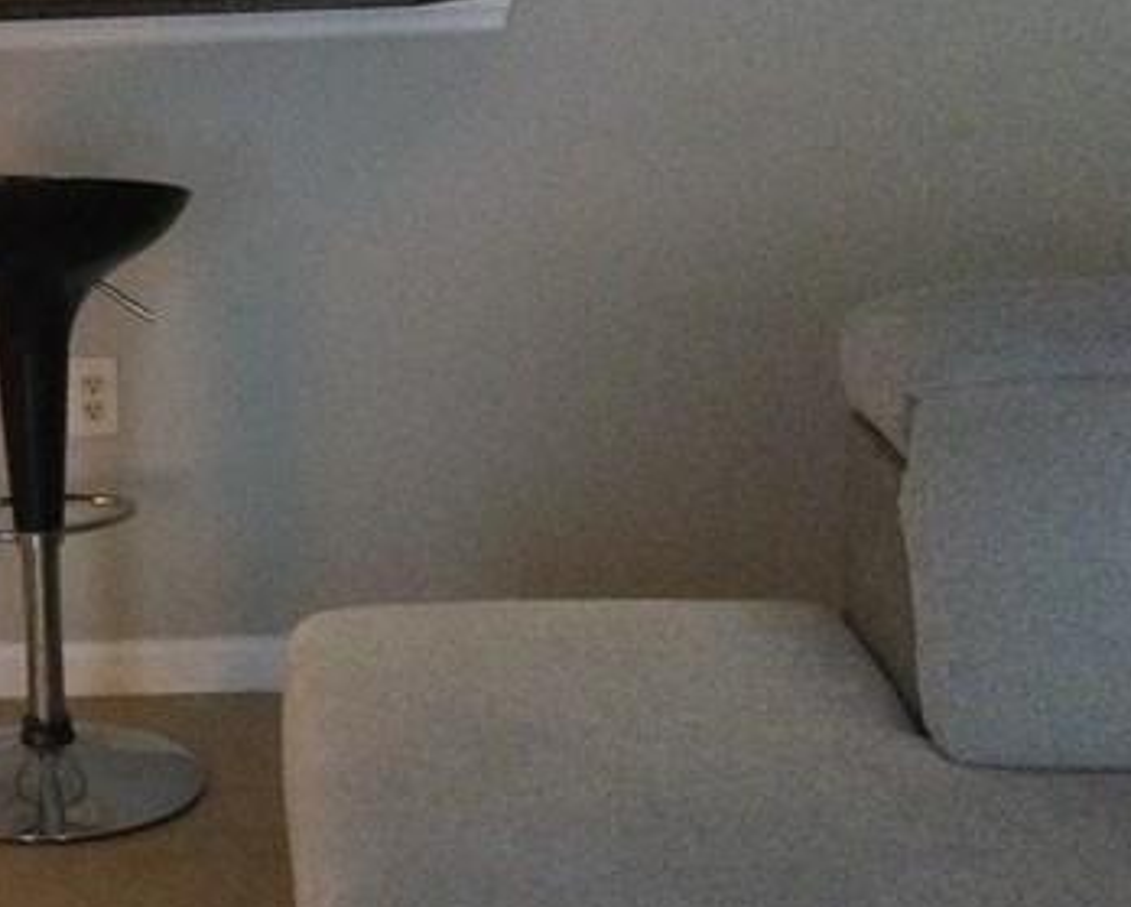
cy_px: 198
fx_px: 2982
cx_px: -91
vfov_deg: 17.2
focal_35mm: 89
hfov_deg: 20.5
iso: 250
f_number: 2.4
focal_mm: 3.3
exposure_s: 1/30
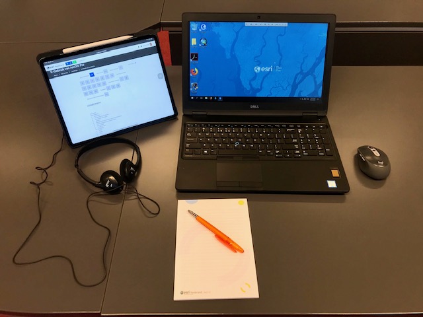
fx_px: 342
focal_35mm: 28
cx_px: 212
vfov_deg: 49.7
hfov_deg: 63.4
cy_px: 158
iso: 25
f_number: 1.8
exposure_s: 1/100
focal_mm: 3.99
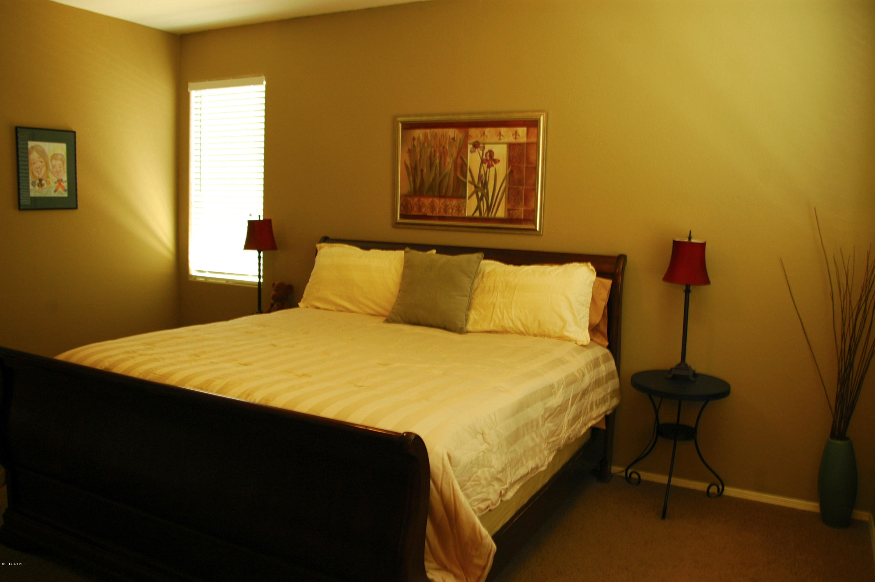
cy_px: 291
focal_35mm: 30
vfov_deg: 43.5
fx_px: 729
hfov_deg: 62.0
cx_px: 438
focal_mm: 20
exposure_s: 1/8
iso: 200
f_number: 5.6
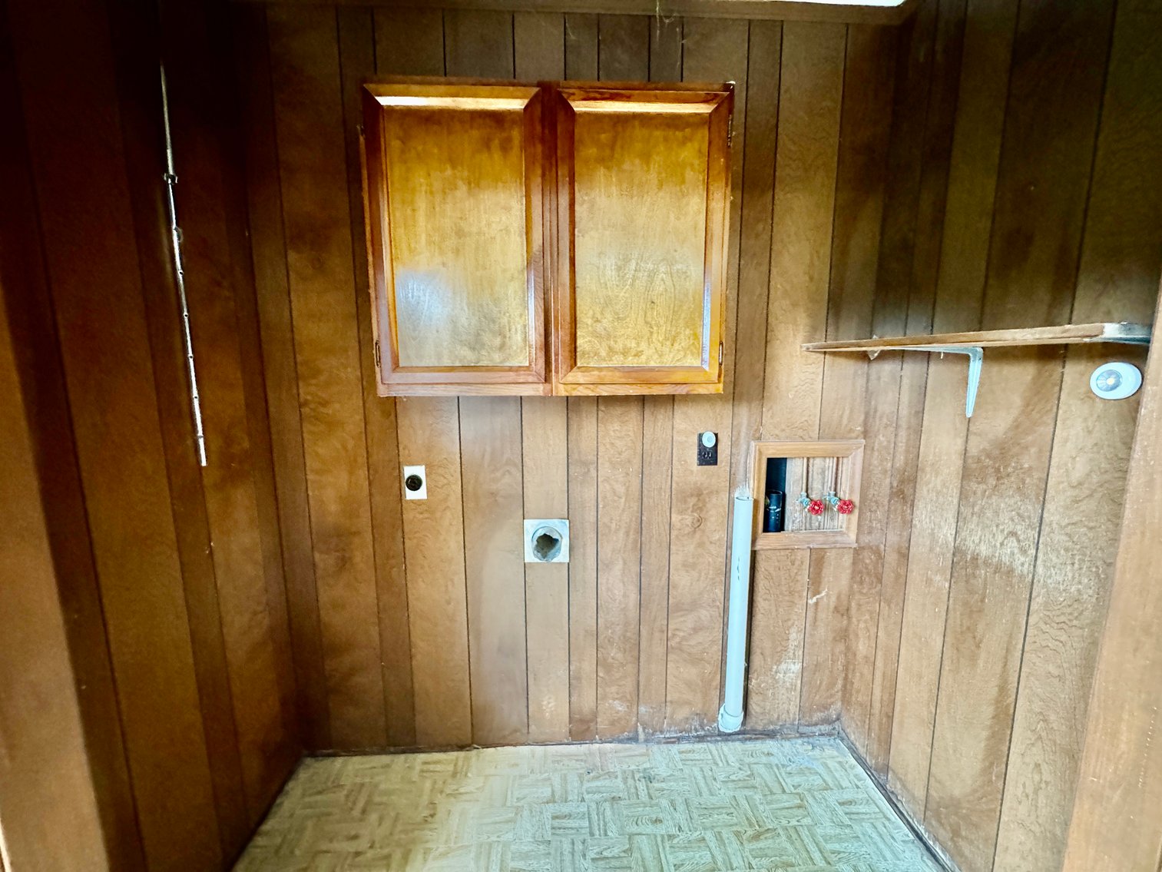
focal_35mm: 14
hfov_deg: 102.1
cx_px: 581
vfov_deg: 85.7
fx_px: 470
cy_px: 436
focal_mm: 2.22
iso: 1250
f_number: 2.2
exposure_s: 1/60
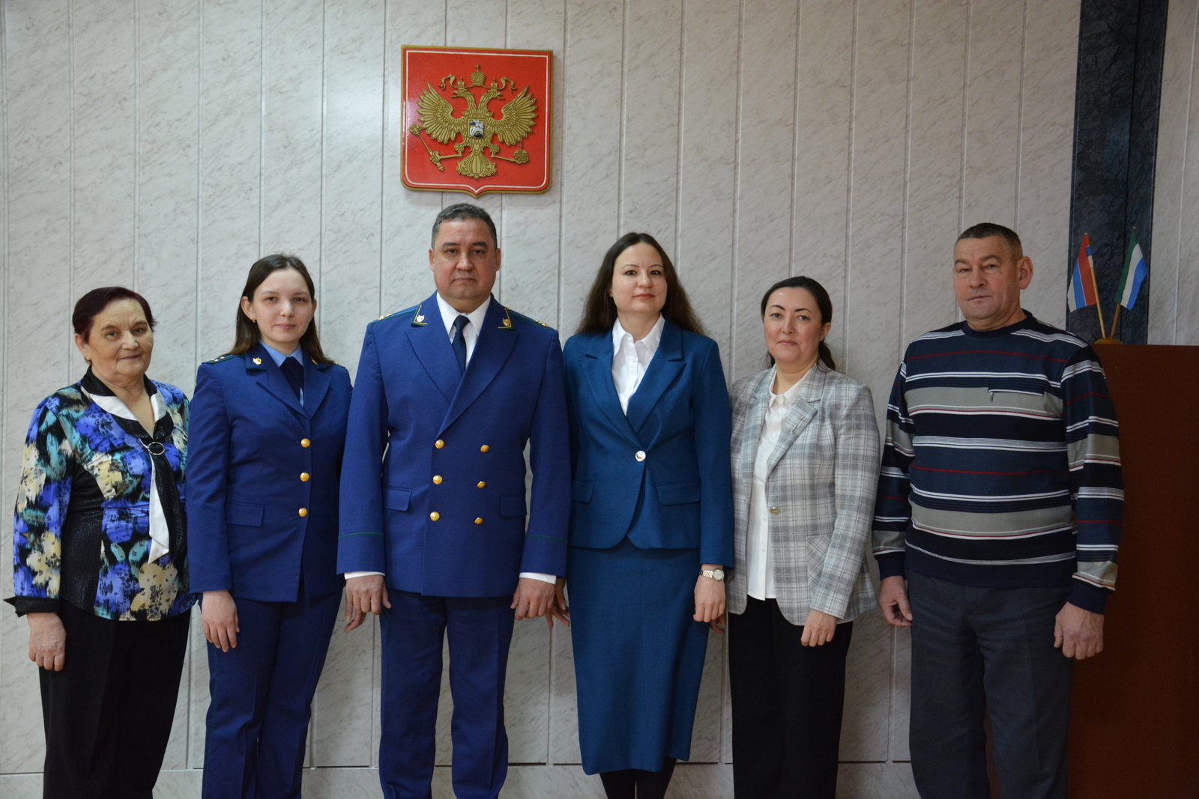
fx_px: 1399
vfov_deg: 31.9
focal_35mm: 42
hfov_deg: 46.4
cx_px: 600
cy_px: 400
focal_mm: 28
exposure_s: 1/80
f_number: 4
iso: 1600
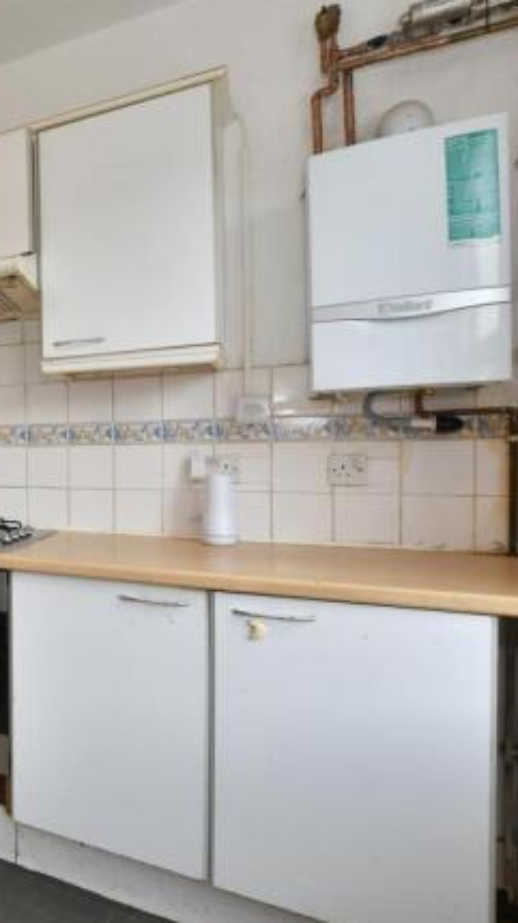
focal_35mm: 24
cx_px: -149
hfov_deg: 34.4
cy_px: 462
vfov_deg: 76.3
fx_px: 587
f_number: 8
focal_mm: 10
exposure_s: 1/8
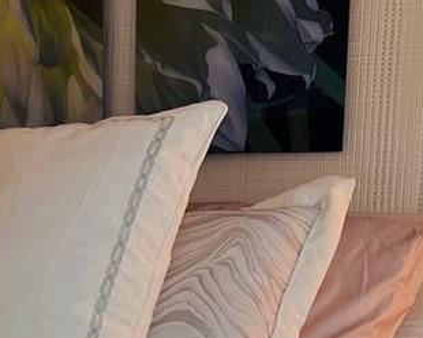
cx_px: -98
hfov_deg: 14.2
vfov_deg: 11.1
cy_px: 577
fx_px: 1640
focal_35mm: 131
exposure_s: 1/120
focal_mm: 5.7
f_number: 1.5
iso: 50
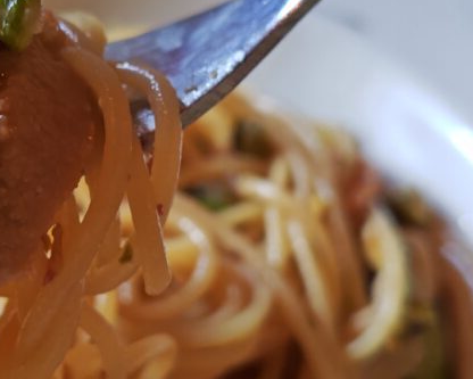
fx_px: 966
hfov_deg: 27.2
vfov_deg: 22.2
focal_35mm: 69
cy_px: 197
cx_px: 136
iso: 248
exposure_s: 1/50
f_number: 1.9
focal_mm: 5.56
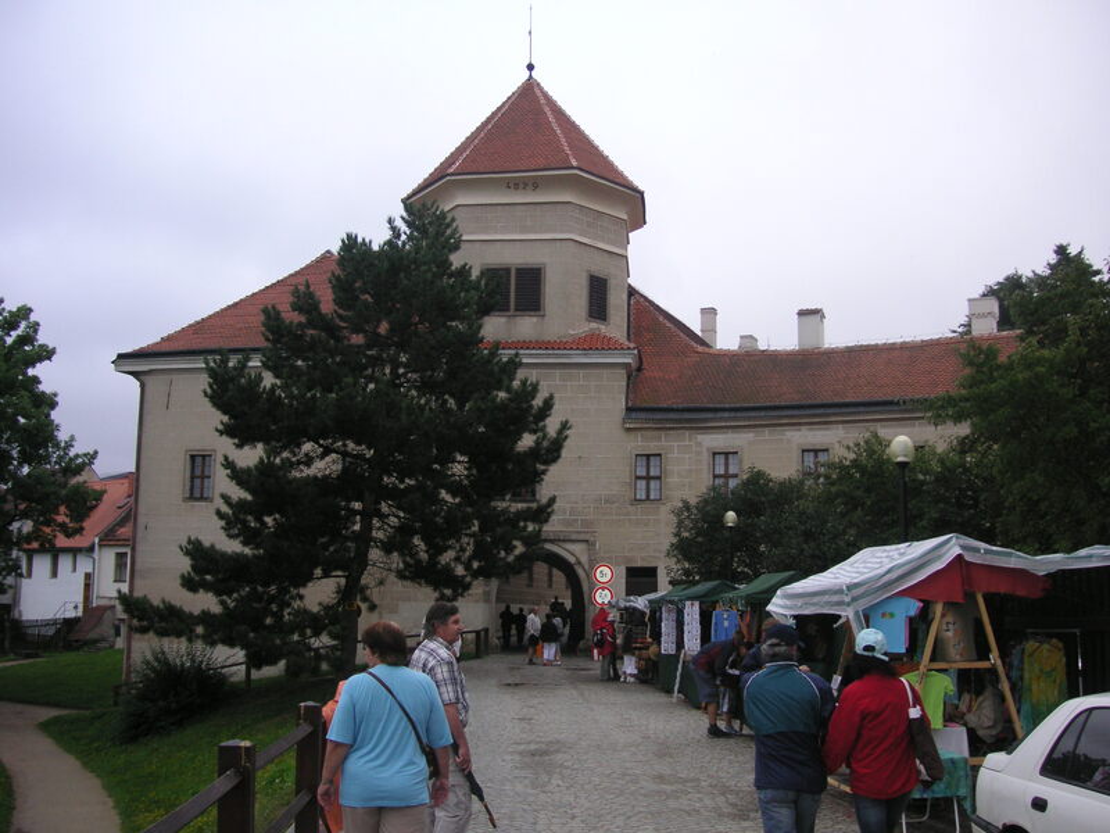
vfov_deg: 38.7
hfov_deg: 50.1
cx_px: 555
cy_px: 416
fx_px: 1186
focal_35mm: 37
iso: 50
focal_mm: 6.1
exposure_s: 1/750
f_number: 2.8
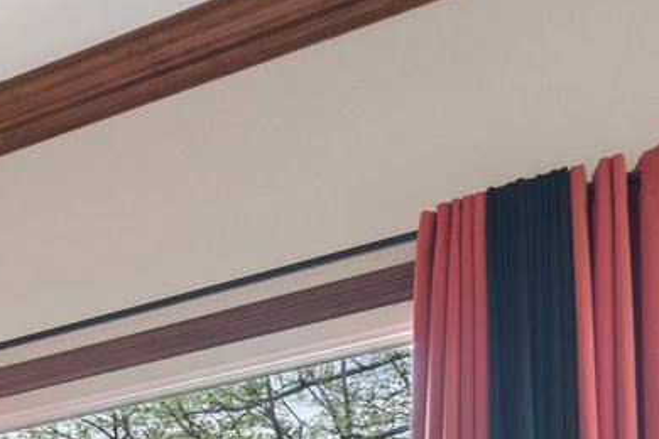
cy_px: 920
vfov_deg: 13.5
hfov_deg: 15.4
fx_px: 1538
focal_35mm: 84
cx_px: -865
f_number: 7.1
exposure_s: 1/8
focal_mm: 16
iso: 200
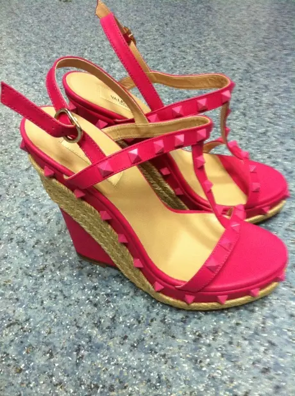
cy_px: 198
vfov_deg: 52.7
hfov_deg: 40.6
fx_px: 399
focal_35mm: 35
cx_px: 148
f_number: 2.8
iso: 320
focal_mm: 3.85
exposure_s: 1/17
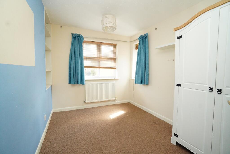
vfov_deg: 77.4
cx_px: 115
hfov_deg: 100.4
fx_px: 96
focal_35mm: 15
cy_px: 77
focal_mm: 10
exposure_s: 1/160
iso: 3200
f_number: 8
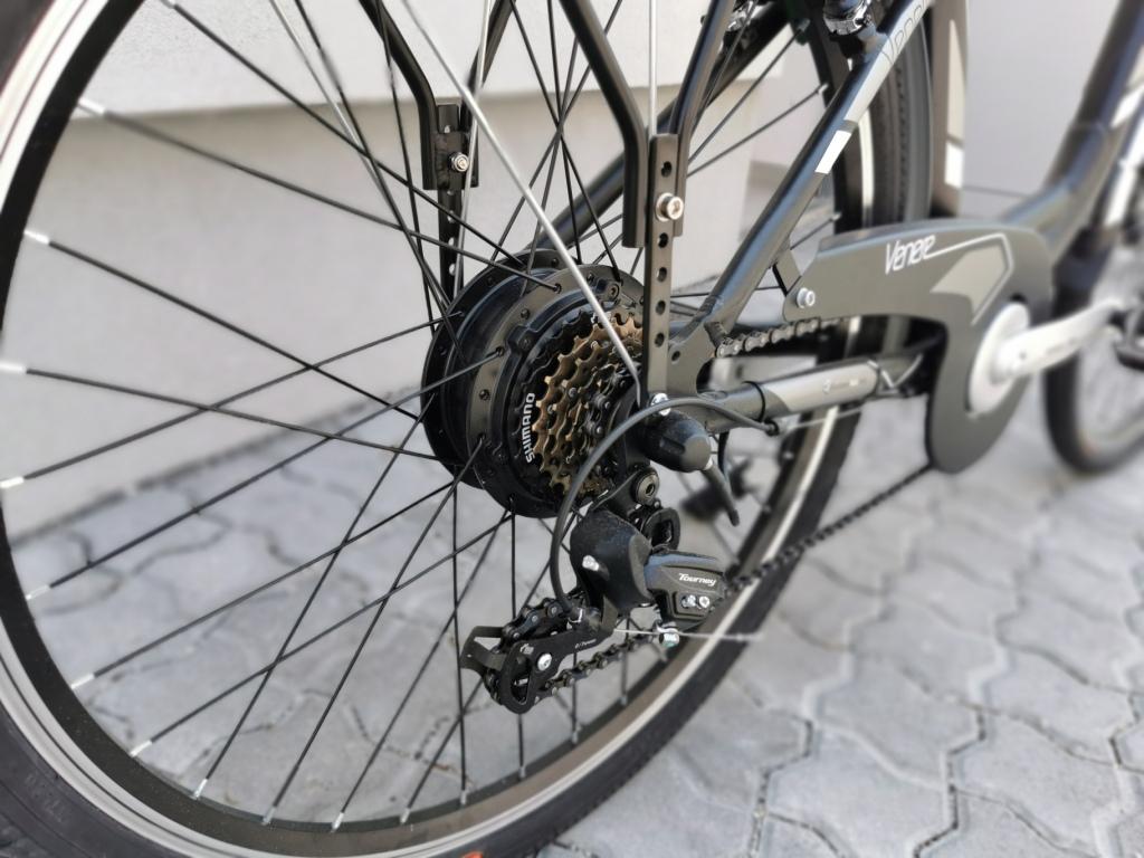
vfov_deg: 51.4
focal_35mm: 27
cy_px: 429
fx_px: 892
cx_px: 572
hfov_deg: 65.3
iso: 50
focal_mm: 5.56
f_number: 4
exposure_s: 1/521
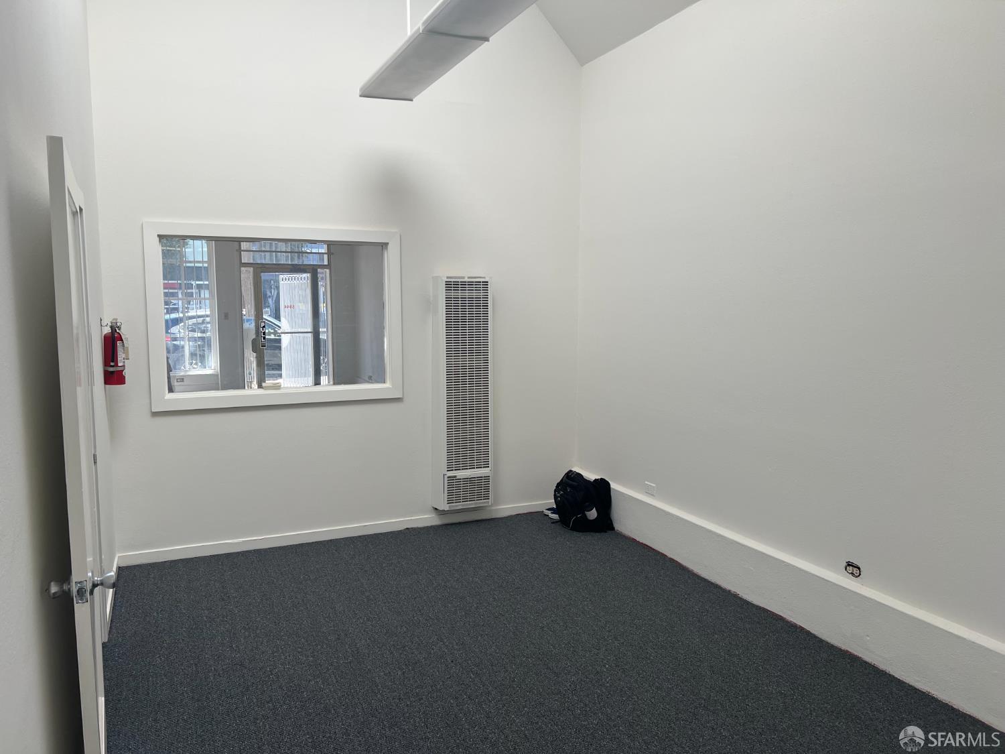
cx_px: 502
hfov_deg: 67.3
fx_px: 755
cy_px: 377
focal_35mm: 26
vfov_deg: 53.1
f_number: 1.5
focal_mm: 5.7
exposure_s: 1/526
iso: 50
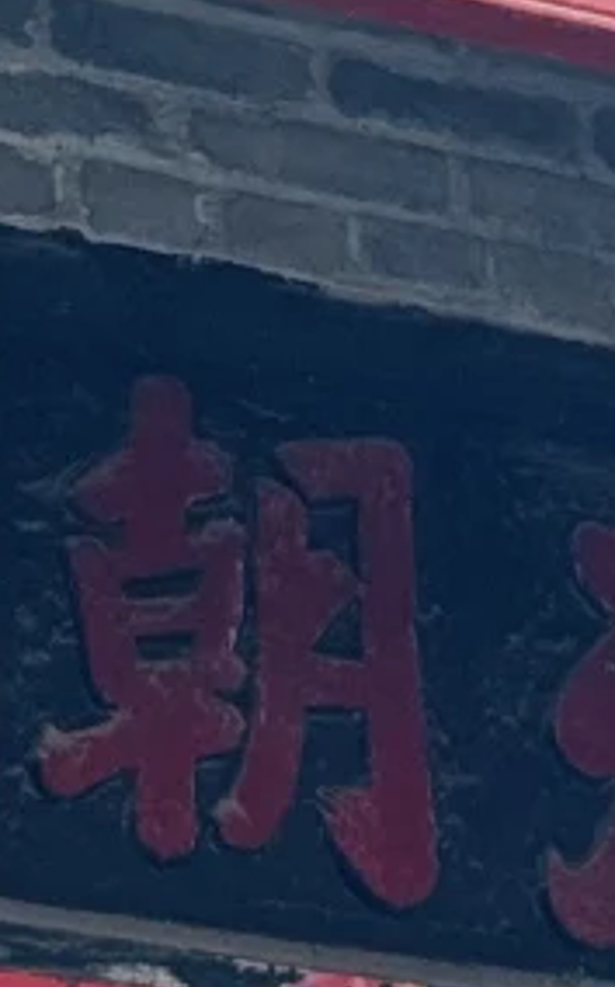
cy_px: -1467
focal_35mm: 258
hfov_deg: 5.1
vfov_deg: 7.5
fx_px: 6933
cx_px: 664
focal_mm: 6.76
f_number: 1.78
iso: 64
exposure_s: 1/783
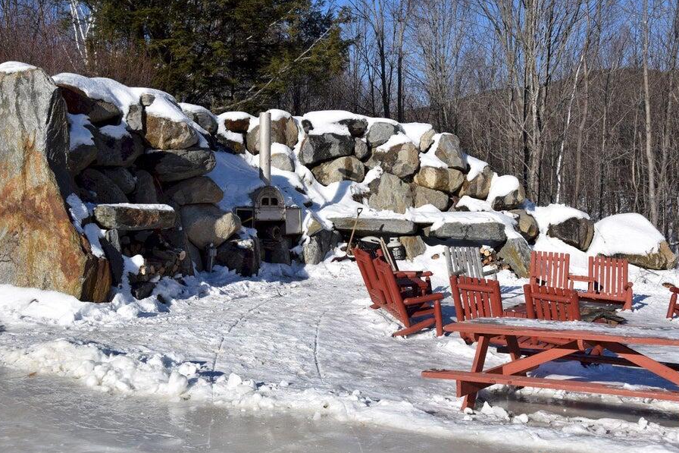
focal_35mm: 45
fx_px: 849
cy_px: 215
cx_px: 333
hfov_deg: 43.6
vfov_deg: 29.8
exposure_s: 1/500
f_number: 11
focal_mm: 28
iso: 200
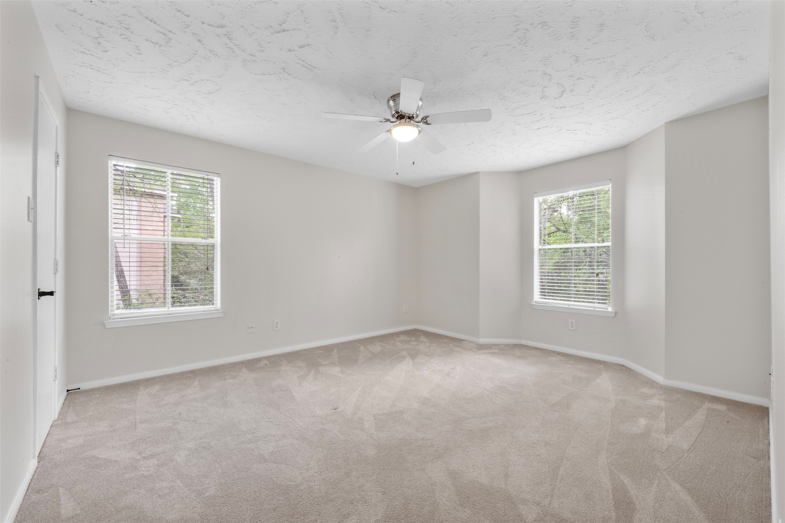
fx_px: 305
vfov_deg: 81.2
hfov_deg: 104.3
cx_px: 392
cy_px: 262
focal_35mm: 14
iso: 250
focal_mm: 14
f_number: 9
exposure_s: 5
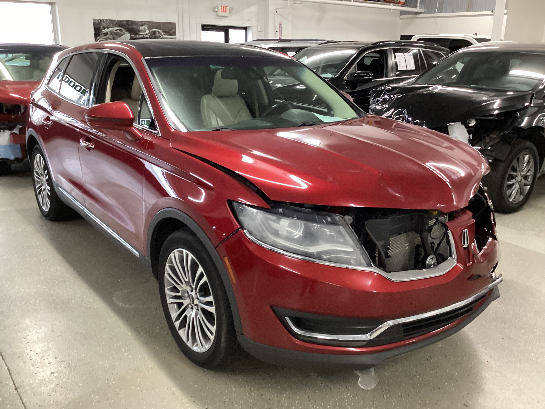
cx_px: 272
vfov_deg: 45.4
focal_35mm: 31
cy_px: 204
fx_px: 488
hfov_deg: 58.4
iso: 320
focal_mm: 3.3
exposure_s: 1/40
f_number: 2.4
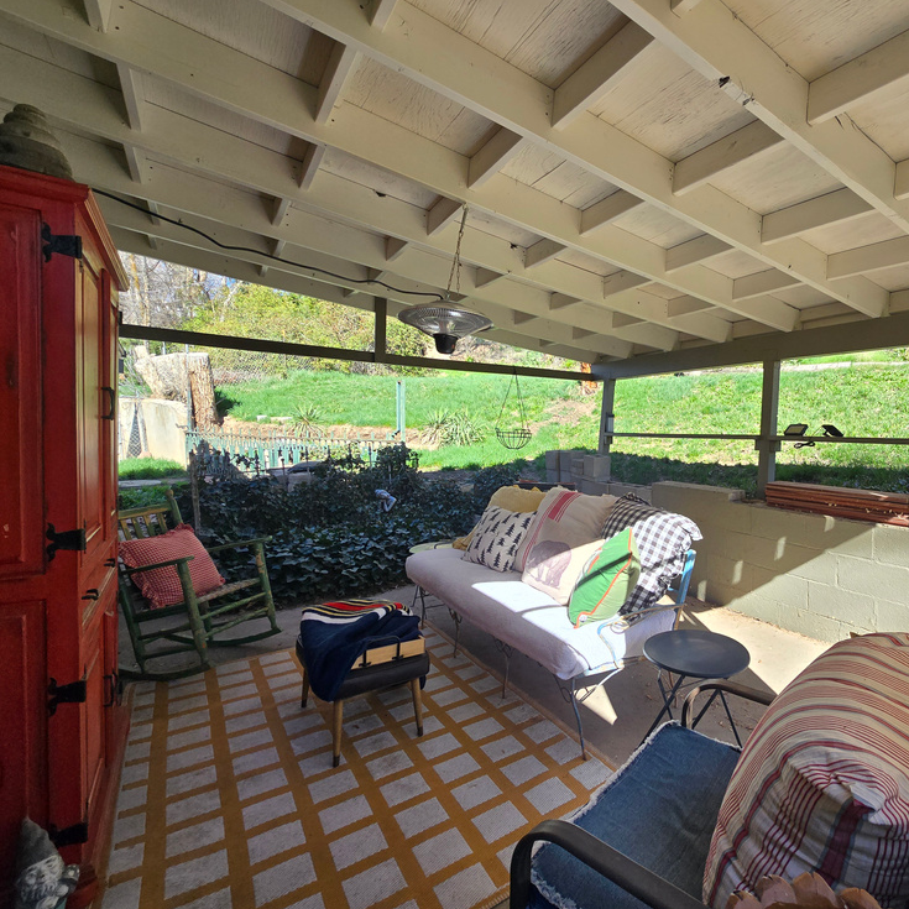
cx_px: 594
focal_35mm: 16
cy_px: 460
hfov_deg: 84.9
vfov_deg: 87.4
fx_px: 475
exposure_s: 1/728
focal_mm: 2.2
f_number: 2.2
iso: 50
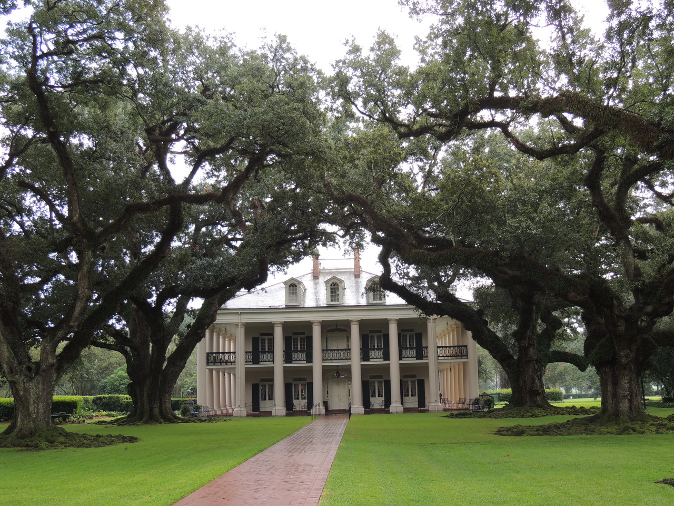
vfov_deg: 36.0
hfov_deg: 46.8
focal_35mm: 40
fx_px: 779
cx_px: 337
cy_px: 253
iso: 100
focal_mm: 7.1
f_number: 3.3
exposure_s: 1/100
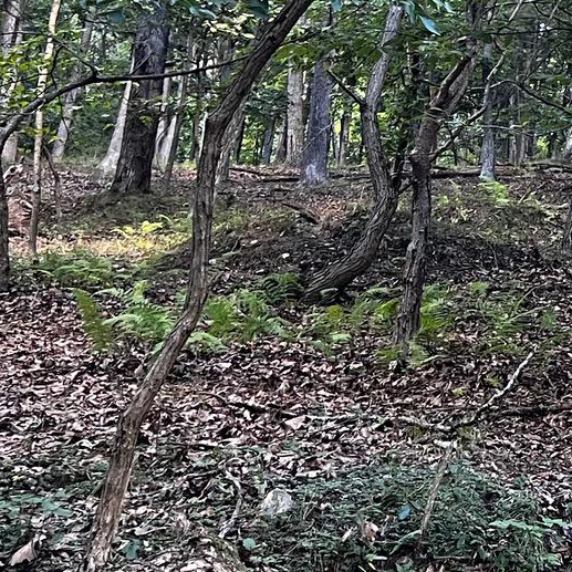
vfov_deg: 18.8
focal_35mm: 91
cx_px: 828
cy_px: 61
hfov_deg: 17.4
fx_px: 1701
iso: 160
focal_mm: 5.7
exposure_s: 1/60
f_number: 1.5
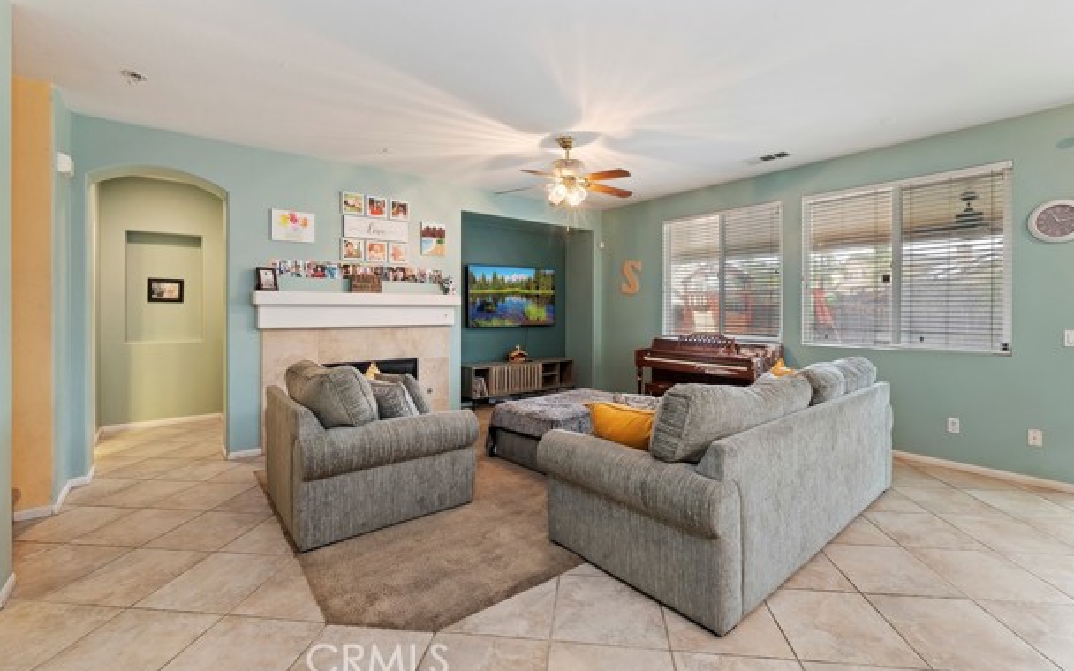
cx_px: 544
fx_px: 439
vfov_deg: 74.7
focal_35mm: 15
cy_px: 309
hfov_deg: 101.5
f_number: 10
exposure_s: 1/2.5
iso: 500
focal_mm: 14
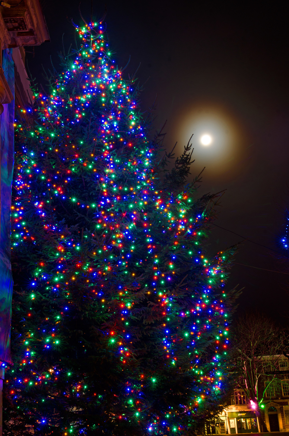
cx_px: 144
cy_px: 218
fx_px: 617
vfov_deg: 39.0
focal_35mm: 51
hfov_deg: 26.4
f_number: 14
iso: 160
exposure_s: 15
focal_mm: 34
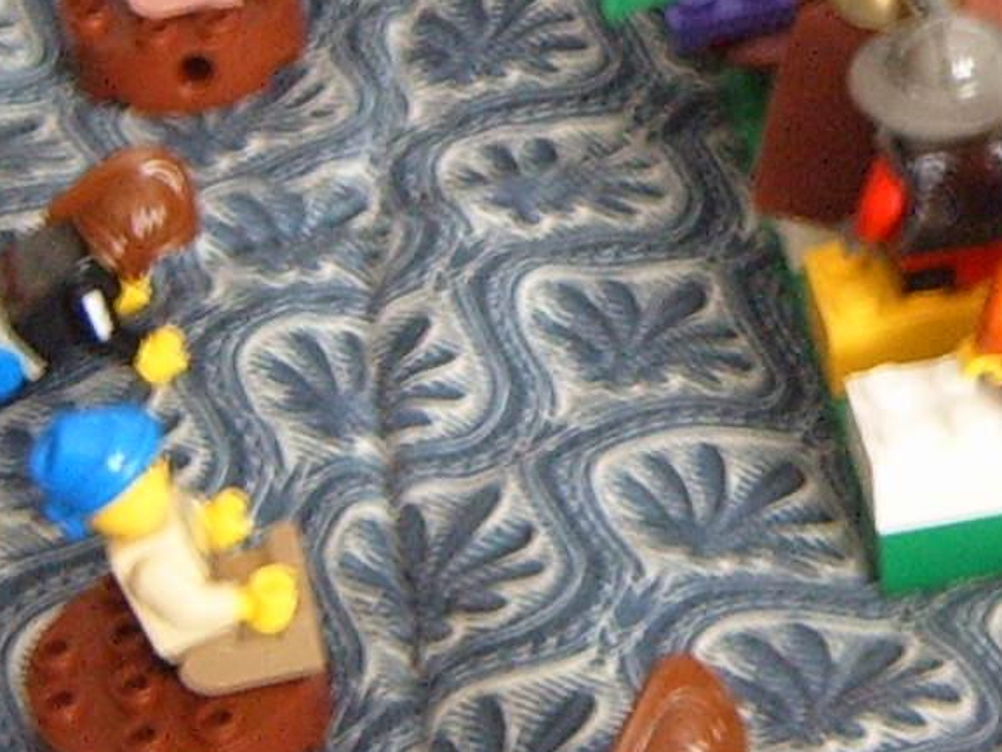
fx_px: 4226
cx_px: 957
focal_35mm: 146
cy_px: 138
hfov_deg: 13.4
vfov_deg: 10.1
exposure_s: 1/6
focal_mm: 6.2
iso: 141
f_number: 2.9
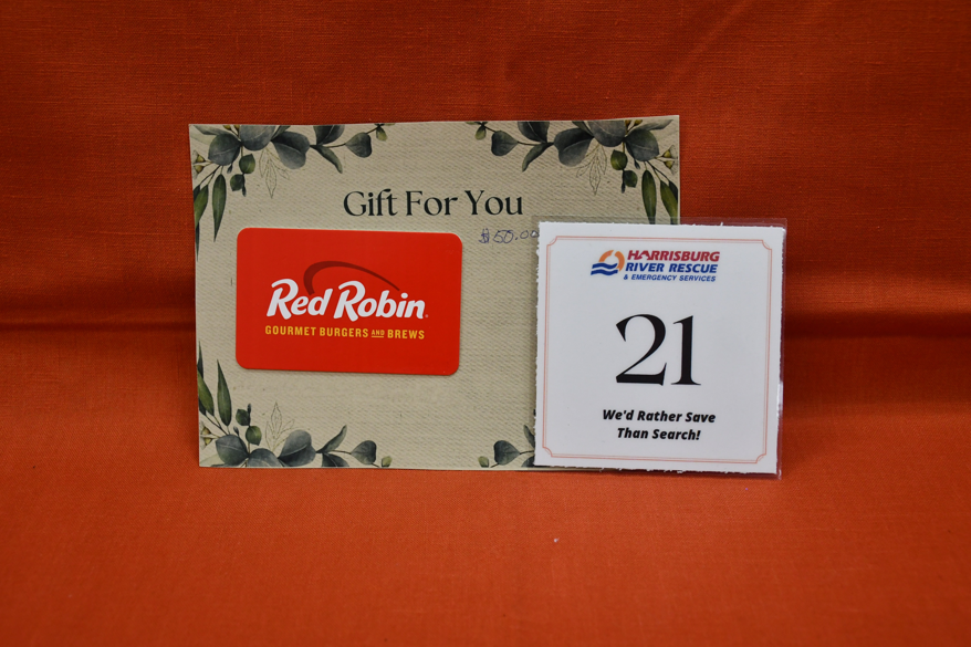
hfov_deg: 47.4
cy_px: 322
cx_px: 495
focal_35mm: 41
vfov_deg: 32.6
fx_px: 1106
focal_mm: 27
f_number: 4.5
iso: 800
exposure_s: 1/80
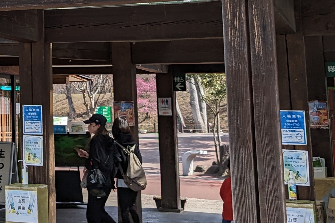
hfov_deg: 21.5
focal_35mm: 86
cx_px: -91
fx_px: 800
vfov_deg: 15.4
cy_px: -33
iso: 41
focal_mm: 6.81
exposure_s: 1/1550
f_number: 1.85
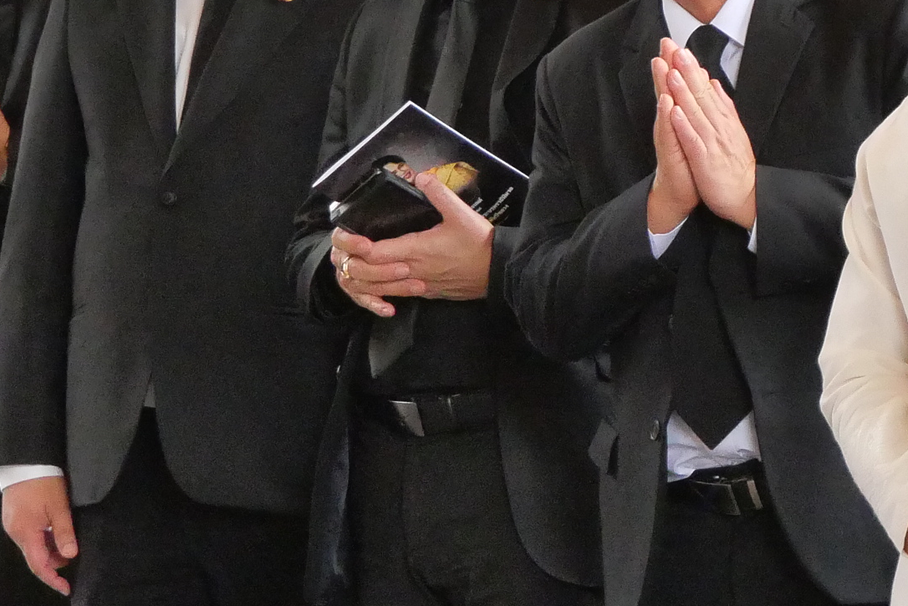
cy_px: 298
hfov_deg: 4.8
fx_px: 10698
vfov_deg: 3.2
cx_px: 998
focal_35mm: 424
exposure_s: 1/500
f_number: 5.6
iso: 3200
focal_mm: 60
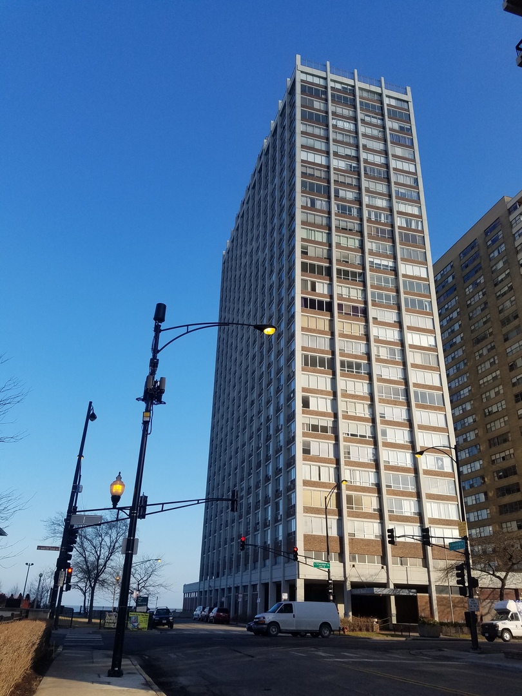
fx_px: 523
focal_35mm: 26
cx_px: 261
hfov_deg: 53.1
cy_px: 348
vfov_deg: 67.3
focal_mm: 4.2
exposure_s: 1/2040
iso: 50
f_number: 1.7
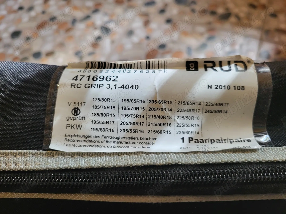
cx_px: 143
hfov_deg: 67.3
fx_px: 215
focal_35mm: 26
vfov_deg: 53.1
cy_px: 107
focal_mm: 5.4
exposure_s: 1/100
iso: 200
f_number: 1.8
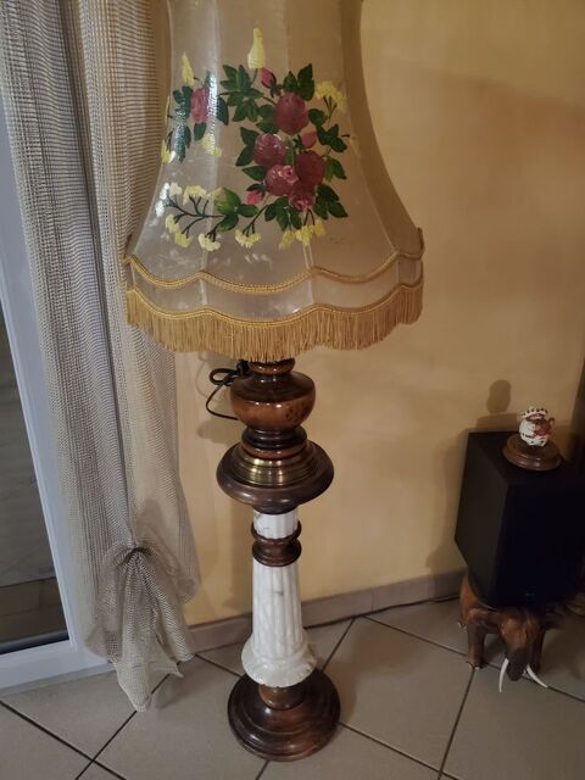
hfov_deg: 53.1
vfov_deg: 67.3
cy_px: 390
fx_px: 586
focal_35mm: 26
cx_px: 292
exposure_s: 1/20
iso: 640
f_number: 1.5
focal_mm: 4.3
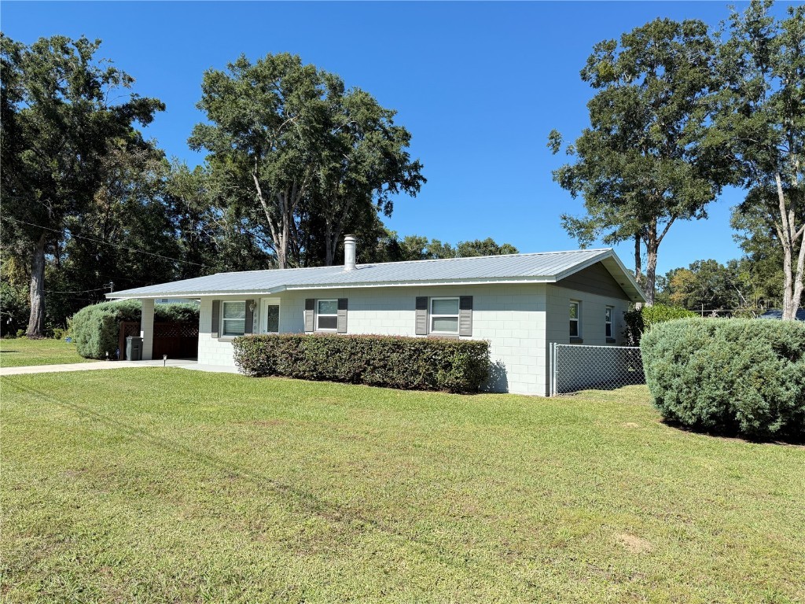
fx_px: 558
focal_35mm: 24
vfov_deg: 56.8
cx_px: 402
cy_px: 302
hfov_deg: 71.6
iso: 100
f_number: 1.78
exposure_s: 1/2232
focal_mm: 6.76
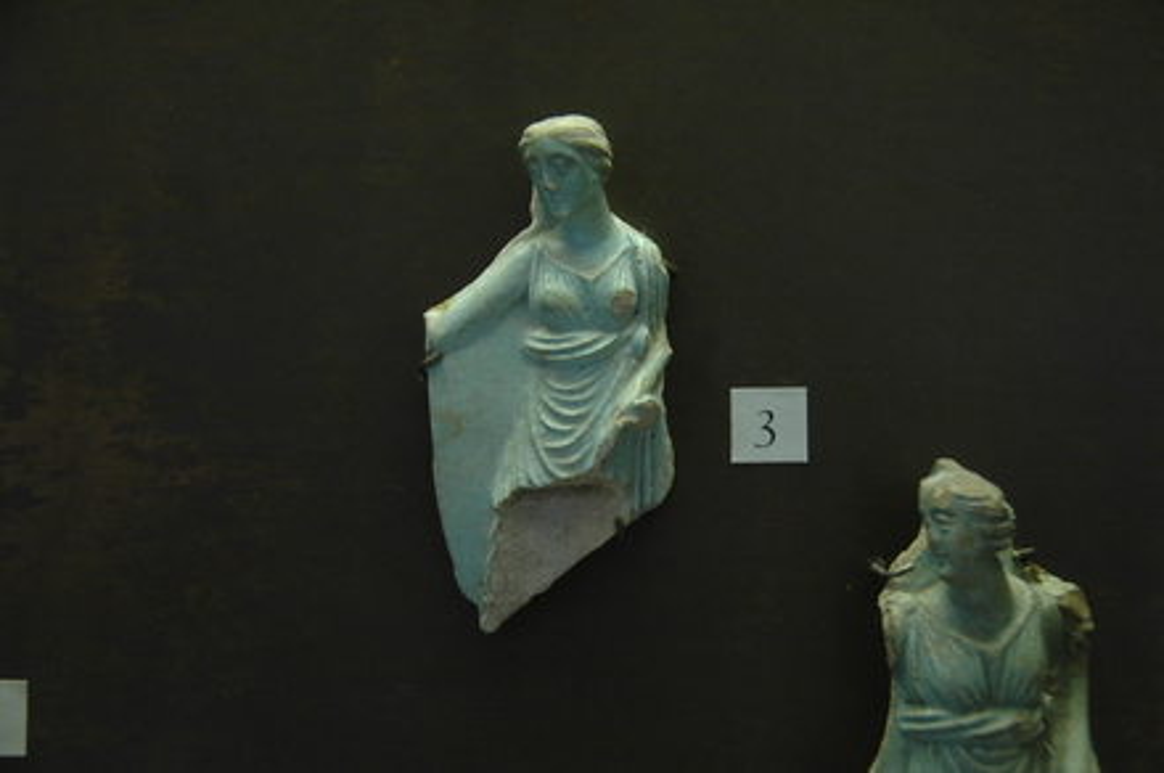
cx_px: 582
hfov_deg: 27.0
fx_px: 2421
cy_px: 386
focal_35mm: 75
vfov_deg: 18.1
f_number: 4.8
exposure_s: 1/6
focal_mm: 50
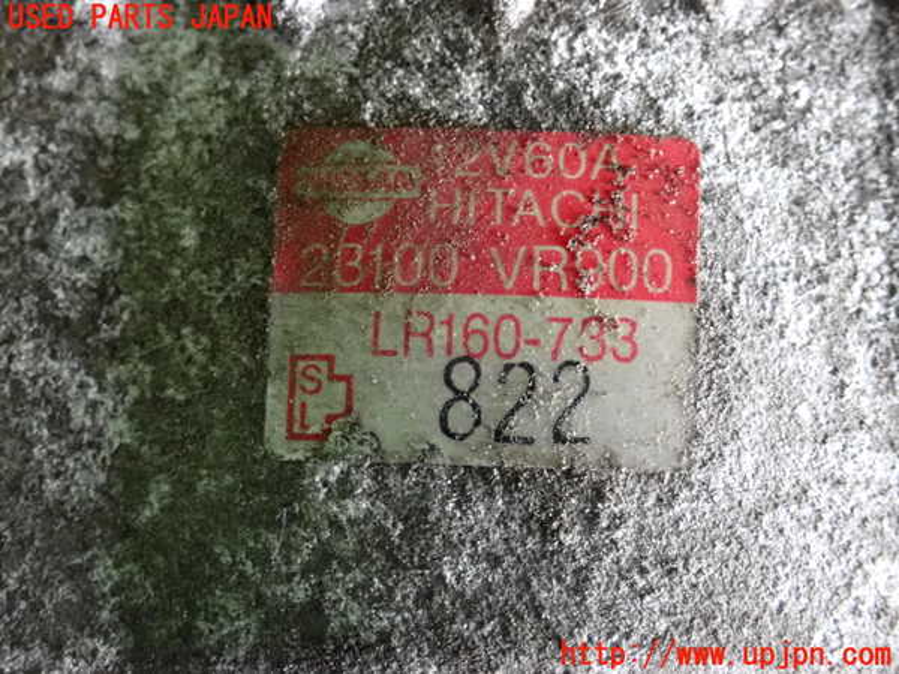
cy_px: 337
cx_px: 450
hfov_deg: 27.4
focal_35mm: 71
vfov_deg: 20.7
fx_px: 1844
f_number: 3.9
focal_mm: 12.73
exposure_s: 1/80
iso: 2000
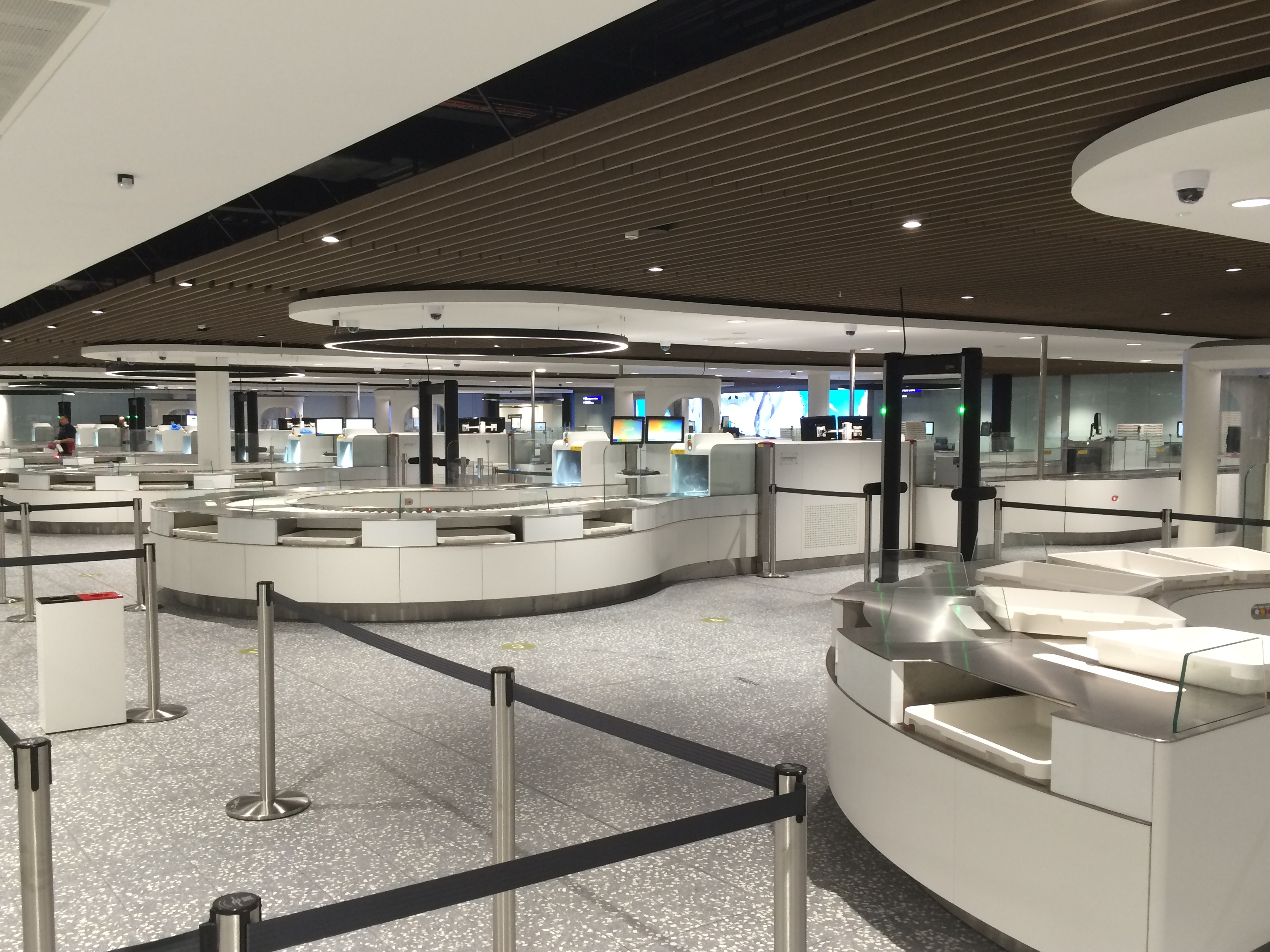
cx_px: 600
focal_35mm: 31
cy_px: 499
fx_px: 1137
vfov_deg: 45.4
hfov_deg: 58.3
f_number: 2.2
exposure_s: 1/30
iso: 80
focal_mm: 4.15
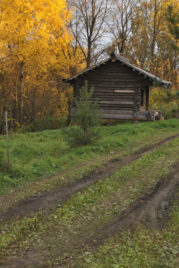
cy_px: 91
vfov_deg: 26.5
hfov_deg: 18.0
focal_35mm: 76
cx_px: 94
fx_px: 565
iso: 200
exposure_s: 1/60
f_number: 6.3
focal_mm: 32
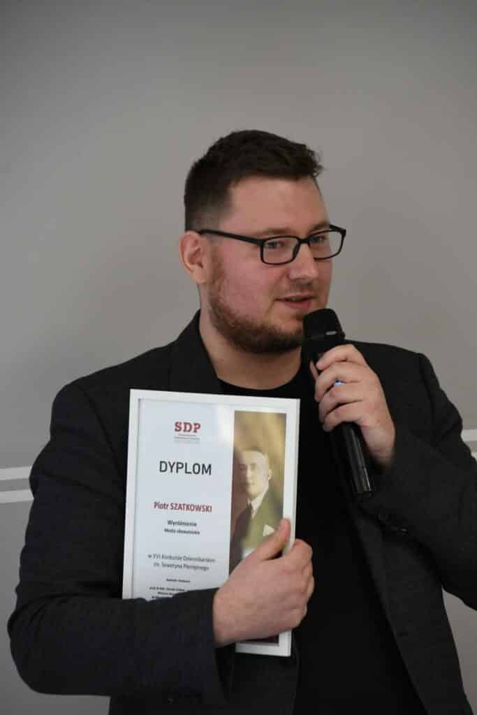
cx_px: 238
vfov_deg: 6.9
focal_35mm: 300
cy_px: 358
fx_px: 5960
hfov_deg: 4.6
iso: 1600
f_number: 6.3
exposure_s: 1/125
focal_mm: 200
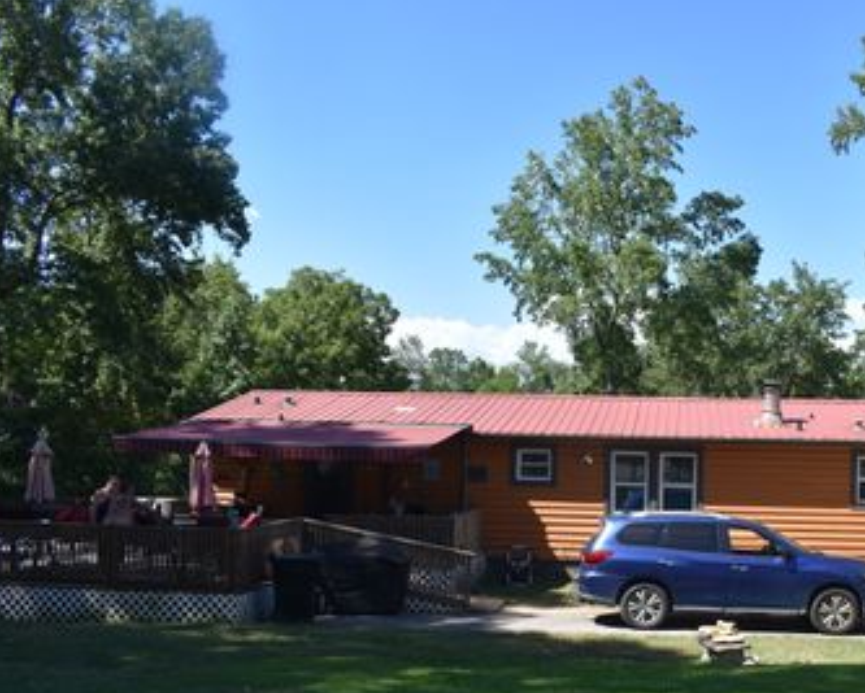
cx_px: 621
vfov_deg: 39.0
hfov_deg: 46.6
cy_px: 424
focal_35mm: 38
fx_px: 974
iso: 160
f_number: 8
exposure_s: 1/250
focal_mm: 18
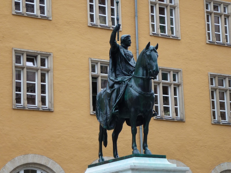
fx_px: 694
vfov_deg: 14.2
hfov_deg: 18.9
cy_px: 86
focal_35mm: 104
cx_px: 116
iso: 100
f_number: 5
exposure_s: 1/125
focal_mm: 17.3
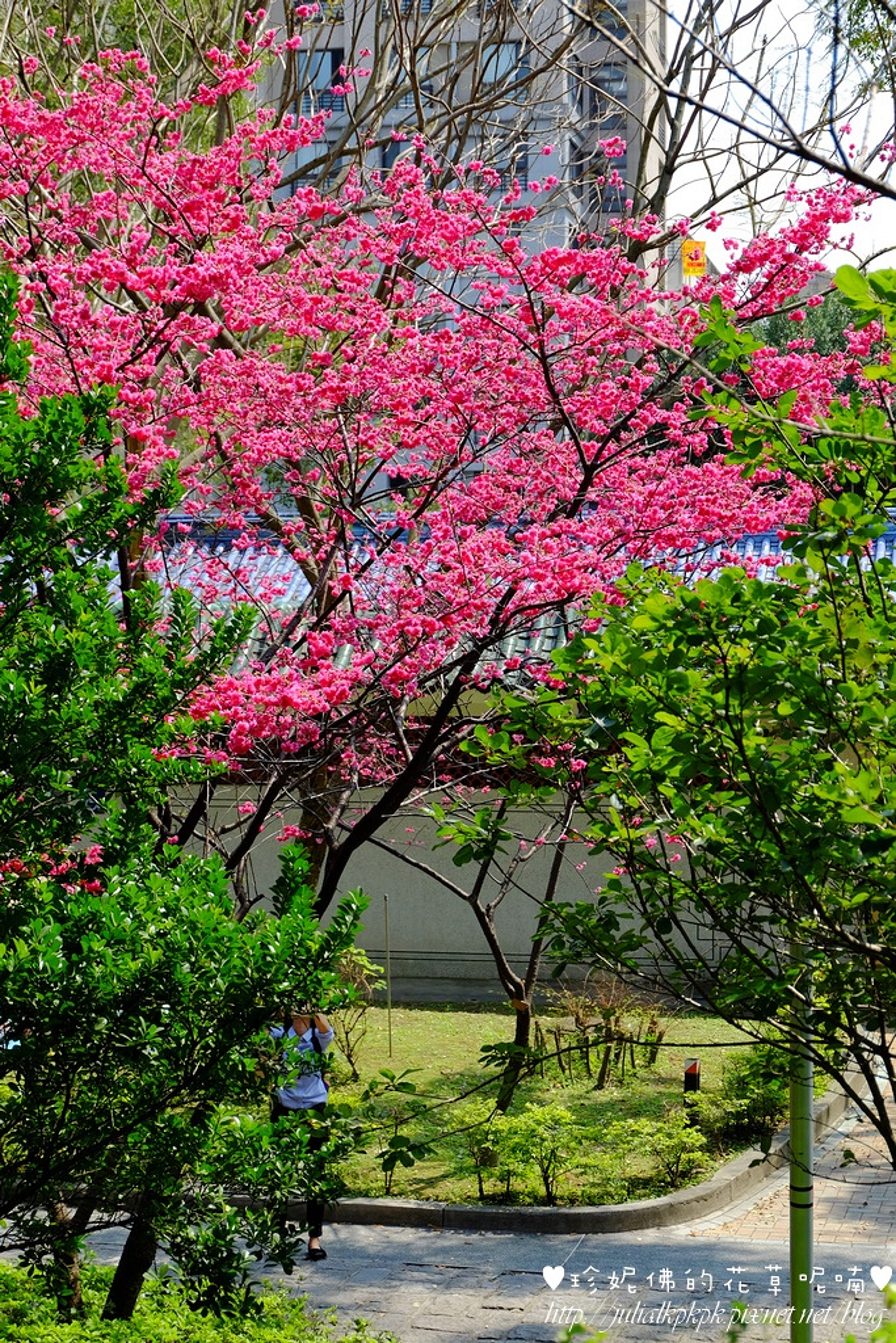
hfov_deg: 19.5
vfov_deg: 28.8
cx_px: 448
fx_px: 2612
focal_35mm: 70
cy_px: 672
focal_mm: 46.7
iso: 200
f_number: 5.6
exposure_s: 1/350
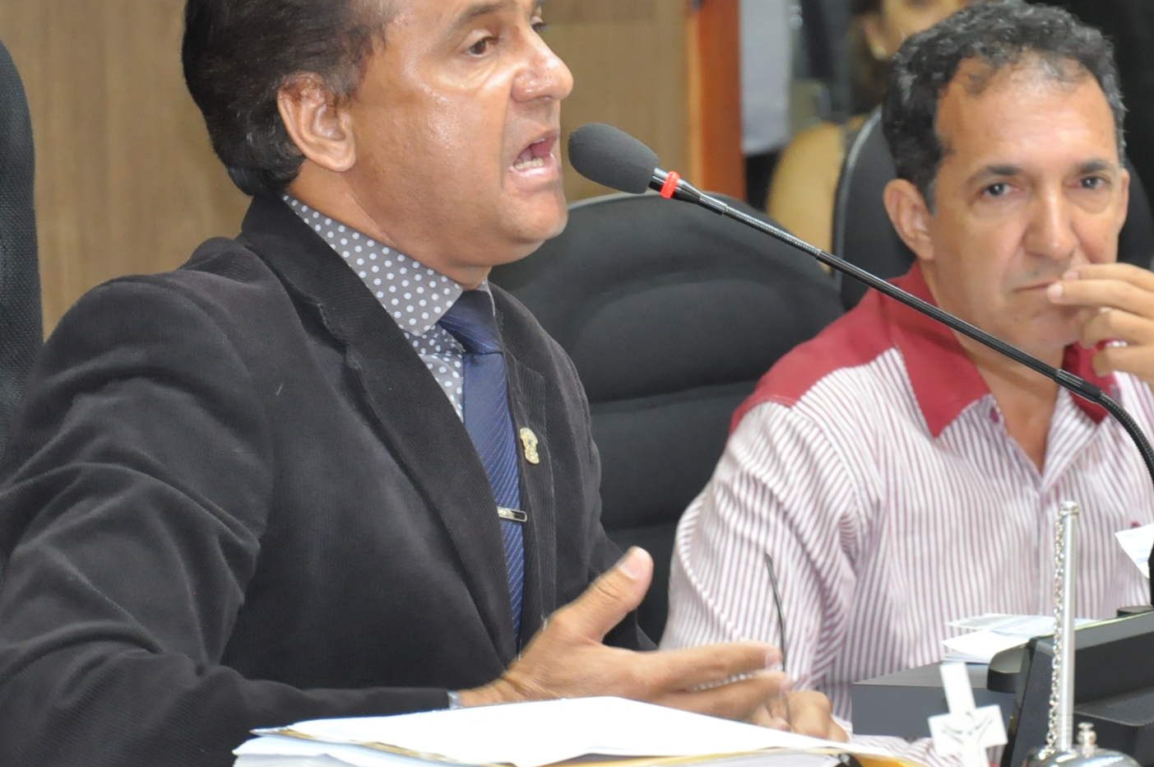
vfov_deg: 5.7
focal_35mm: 241
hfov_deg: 8.6
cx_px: 697
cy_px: 186
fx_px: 7709
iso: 2000
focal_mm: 105
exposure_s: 1/60
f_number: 5.6
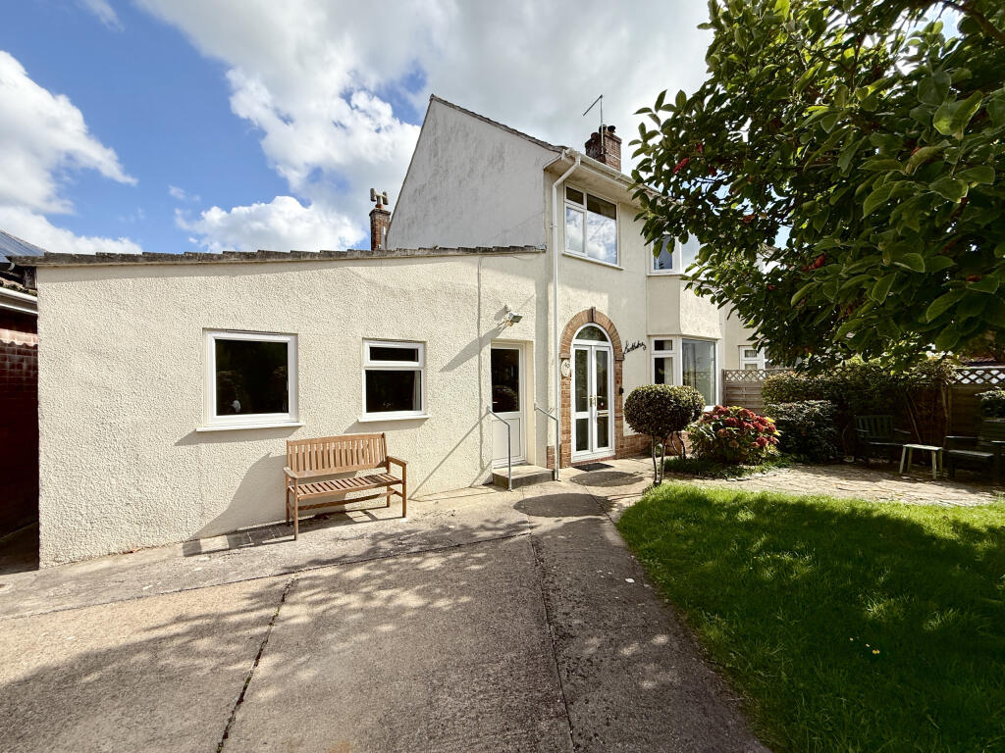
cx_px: 502
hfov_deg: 102.1
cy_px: 376
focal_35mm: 14
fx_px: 406
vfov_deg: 85.7
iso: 50
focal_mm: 2.22
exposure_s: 1/2024
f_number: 2.2
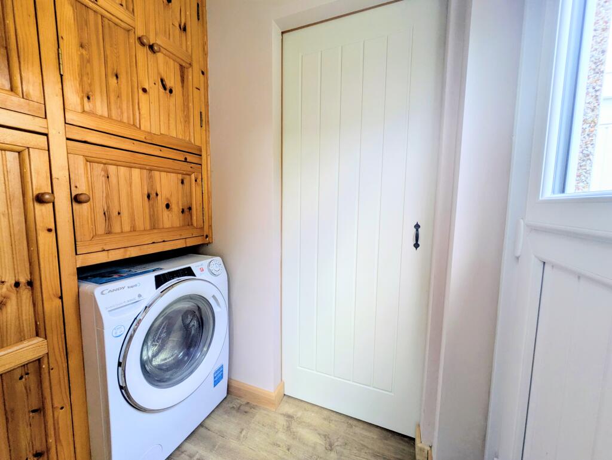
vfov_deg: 85.7
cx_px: 306
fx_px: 248
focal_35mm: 14
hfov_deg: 102.0
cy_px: 230
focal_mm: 1.83
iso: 35
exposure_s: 1/50
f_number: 2.2
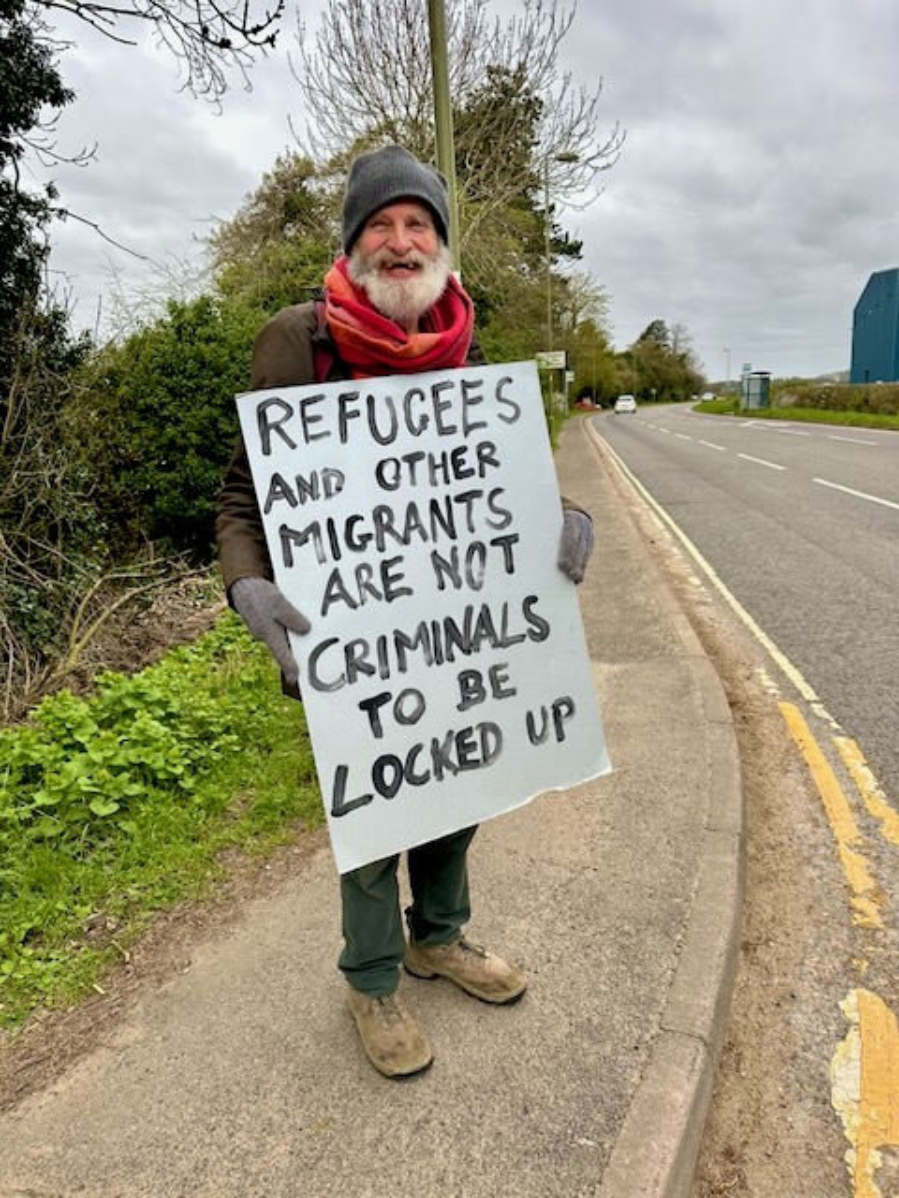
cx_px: 450
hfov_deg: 56.8
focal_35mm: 24
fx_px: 831
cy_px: 599
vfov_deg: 71.6
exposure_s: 1/516
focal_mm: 6.86
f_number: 1.78
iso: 80
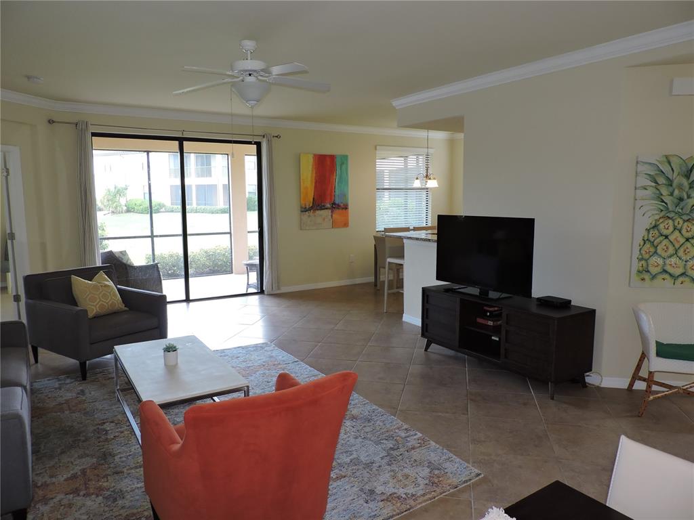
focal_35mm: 24
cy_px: 260
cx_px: 347
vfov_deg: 56.8
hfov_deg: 71.6
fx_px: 481
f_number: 3
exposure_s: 1/40
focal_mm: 4.3
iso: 180
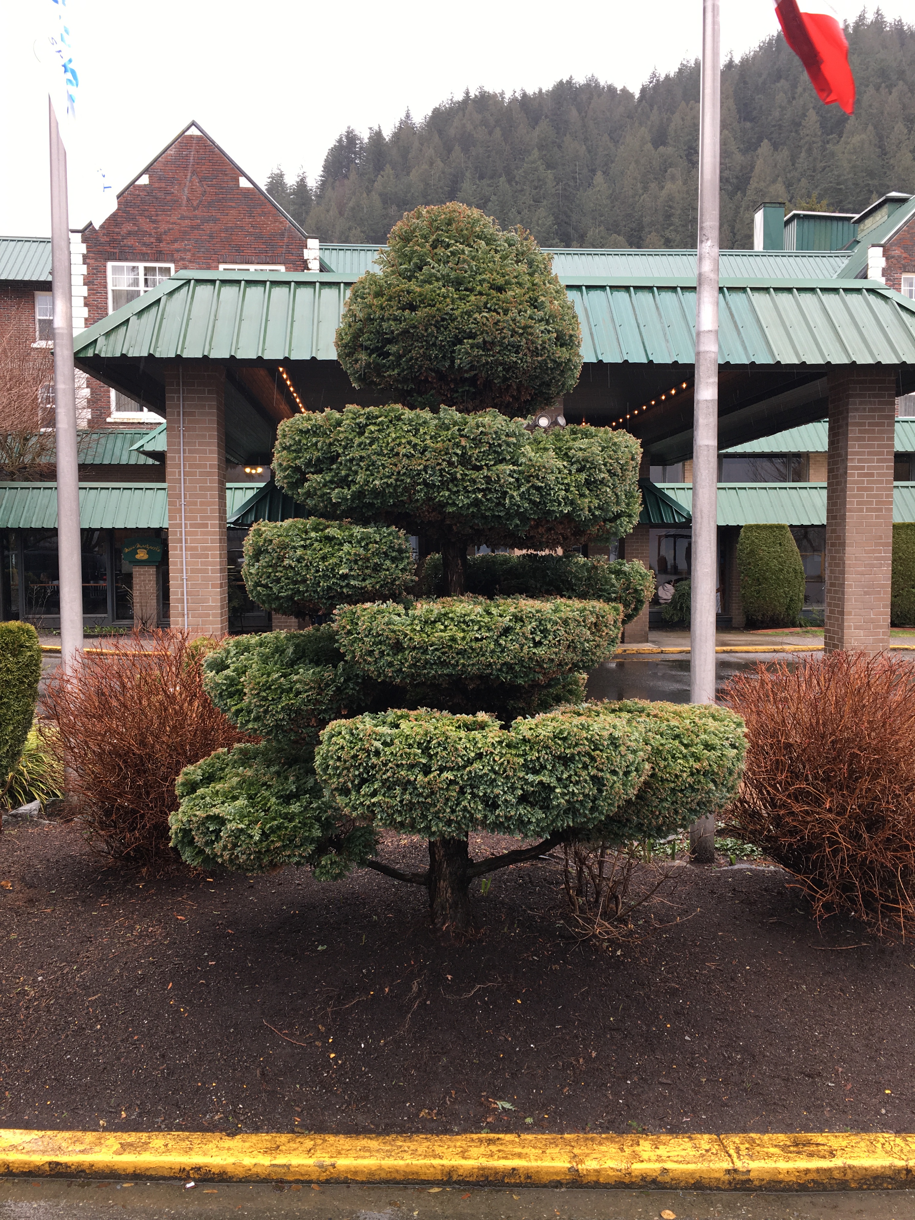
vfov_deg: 61.7
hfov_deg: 48.2
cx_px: 458
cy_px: 610
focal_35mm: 29
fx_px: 1022
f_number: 2.2
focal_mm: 4.15
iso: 25
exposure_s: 1/141
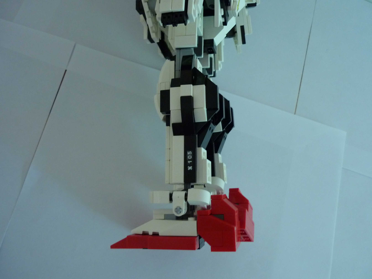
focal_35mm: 33
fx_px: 355
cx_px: 186
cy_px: 140
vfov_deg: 42.9
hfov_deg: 55.4
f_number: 2.8
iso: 400
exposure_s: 1/10
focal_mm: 5.5
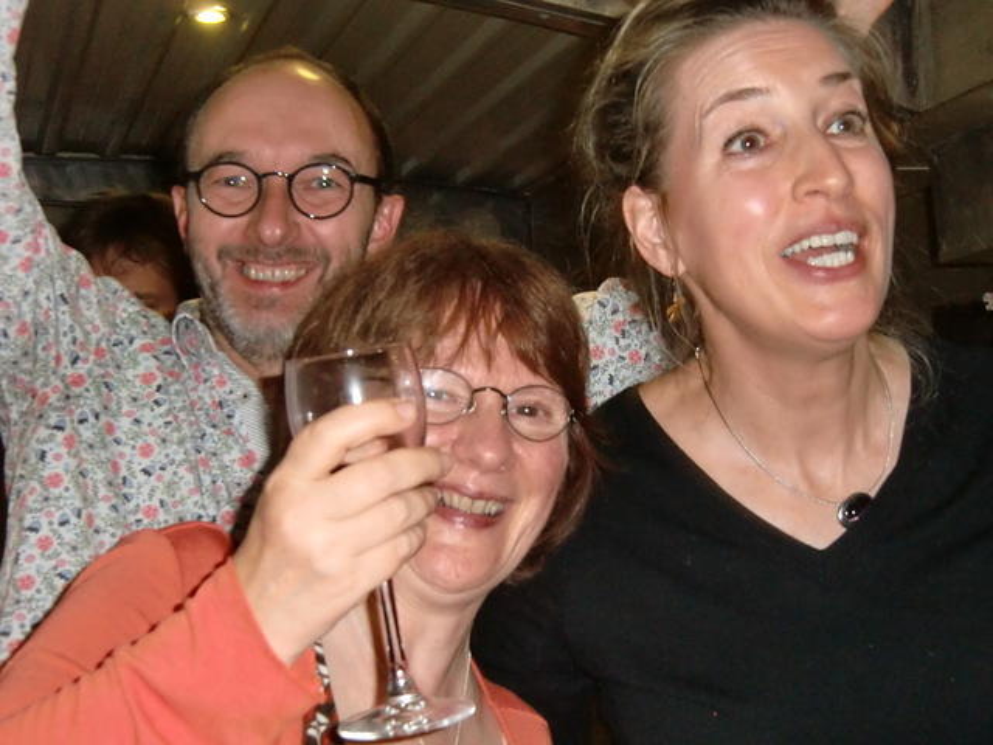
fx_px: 1578
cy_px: 372
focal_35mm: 55
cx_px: 496
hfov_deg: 34.9
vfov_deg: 26.6
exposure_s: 1/15
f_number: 4.2
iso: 400
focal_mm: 9.8
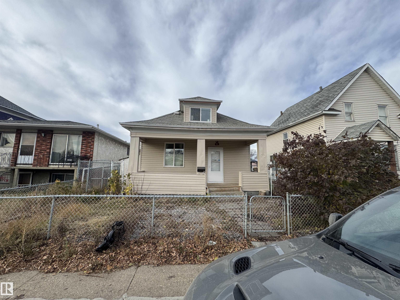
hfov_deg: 102.1
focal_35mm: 14
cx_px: 200
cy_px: 150
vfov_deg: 85.7
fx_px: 162
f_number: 2.2
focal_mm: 2.22
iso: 50
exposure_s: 1/1178
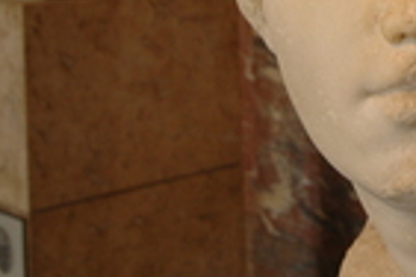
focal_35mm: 80
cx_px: 505
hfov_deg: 23.3
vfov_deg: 16.7
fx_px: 919
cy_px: -24
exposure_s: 1/15
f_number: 5.3
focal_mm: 17
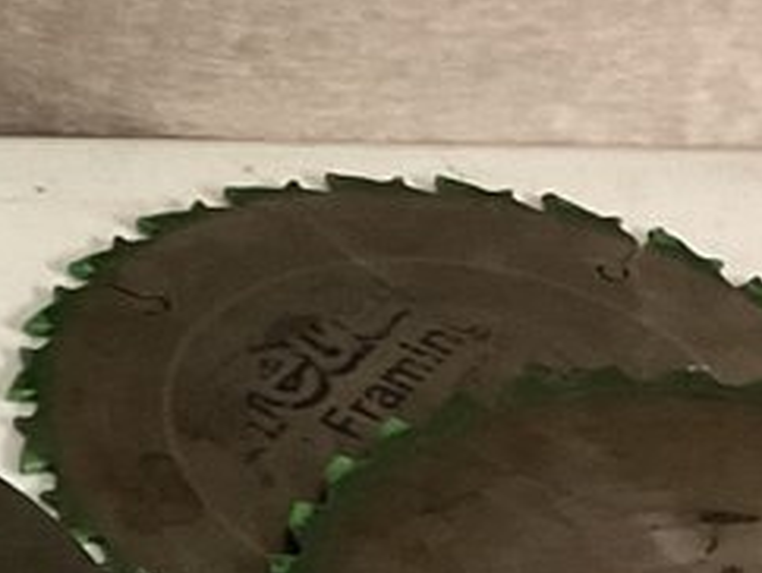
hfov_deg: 10.4
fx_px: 3988
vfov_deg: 8.0
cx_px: -502
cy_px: 1015
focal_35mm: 181
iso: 200
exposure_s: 1/40
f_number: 1.8
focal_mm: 3
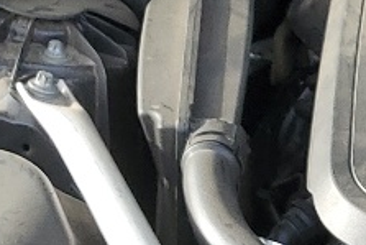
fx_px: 1974
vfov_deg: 6.7
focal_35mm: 194
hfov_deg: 10.1
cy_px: 608
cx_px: 638
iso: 50
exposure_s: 1/476
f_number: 1.5
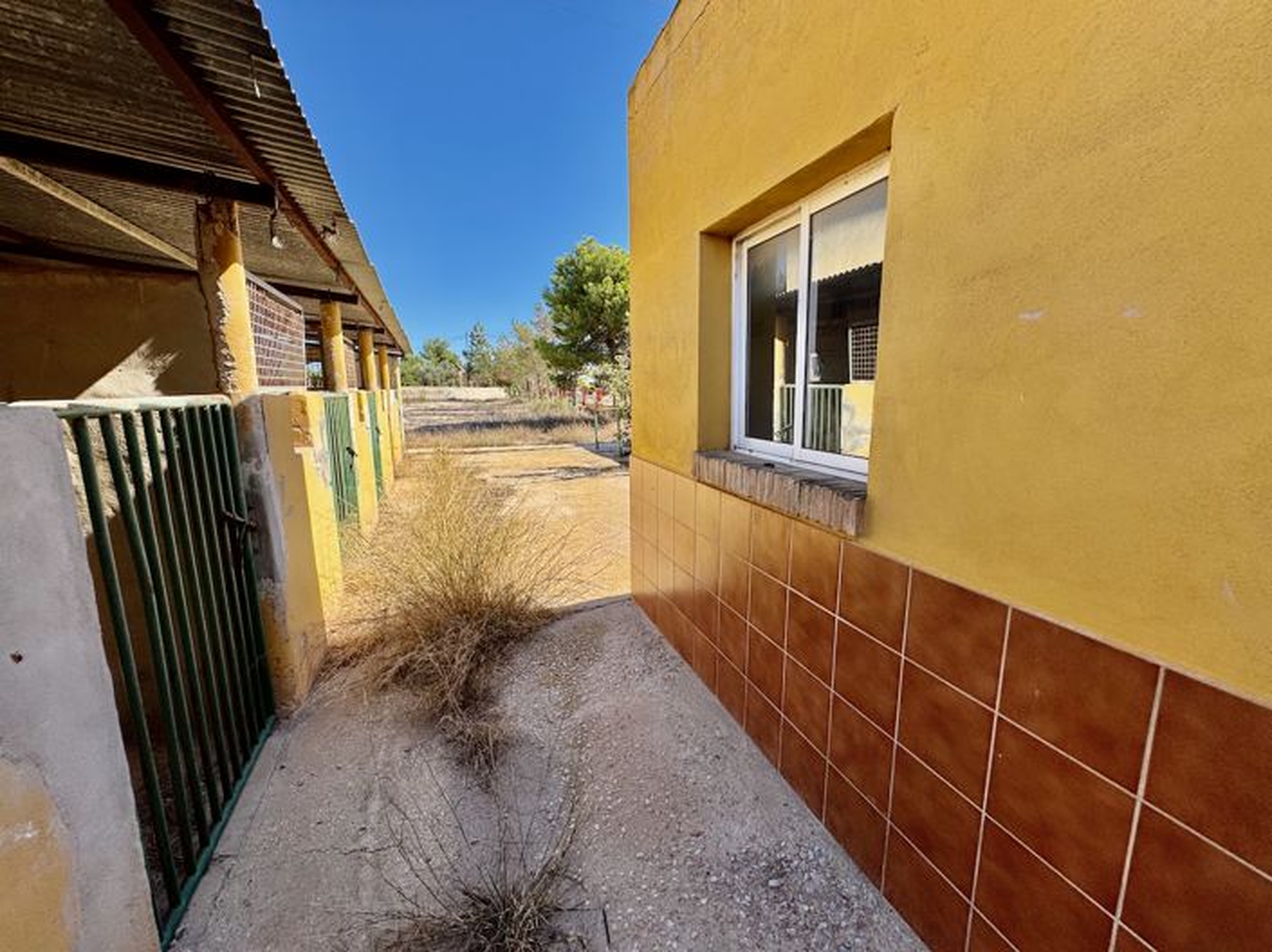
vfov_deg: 85.6
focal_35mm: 14
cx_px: 636
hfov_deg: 102.1
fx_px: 514
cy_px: 476
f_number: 2.2
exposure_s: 1/1160
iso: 50
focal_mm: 2.22
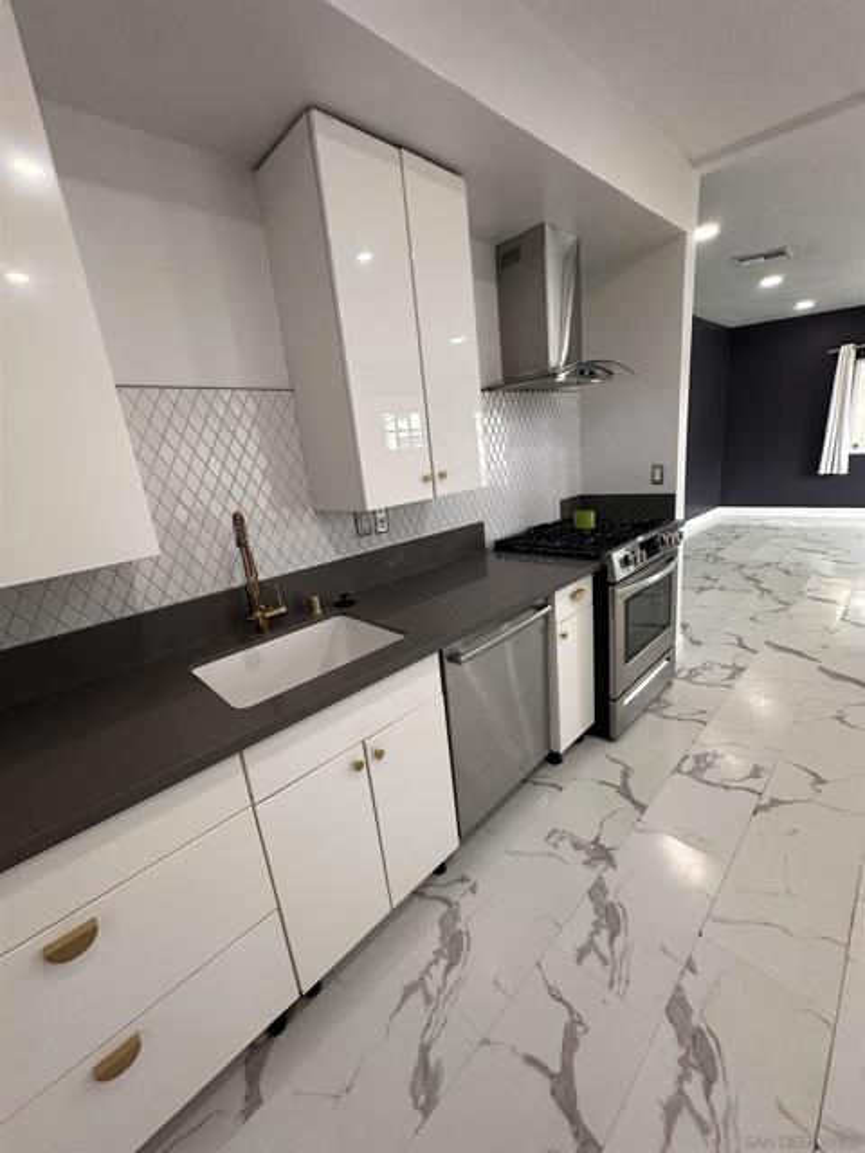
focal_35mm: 14
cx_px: 432
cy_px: 576
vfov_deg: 102.1
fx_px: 466
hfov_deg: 85.7
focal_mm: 2.22
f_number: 2.2
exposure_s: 1/120
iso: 200
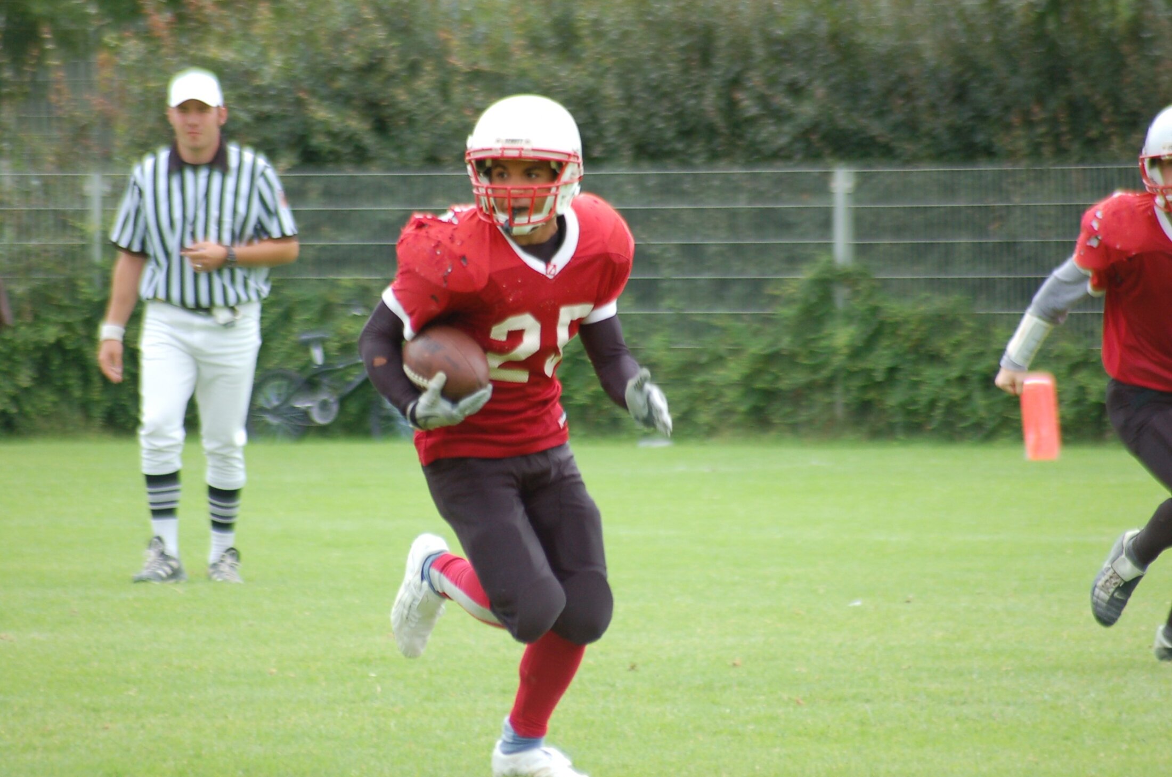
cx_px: 586
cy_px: 388
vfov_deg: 3.0
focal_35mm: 450
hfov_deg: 4.6
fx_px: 14622
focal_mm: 300
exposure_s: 1/500
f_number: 5.6
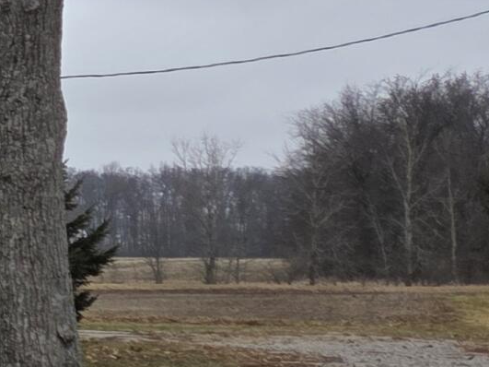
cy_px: 143
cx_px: -864
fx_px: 1836
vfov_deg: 11.4
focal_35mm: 130
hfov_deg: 11.2
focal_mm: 5.4
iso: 80
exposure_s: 1/1142
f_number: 1.8
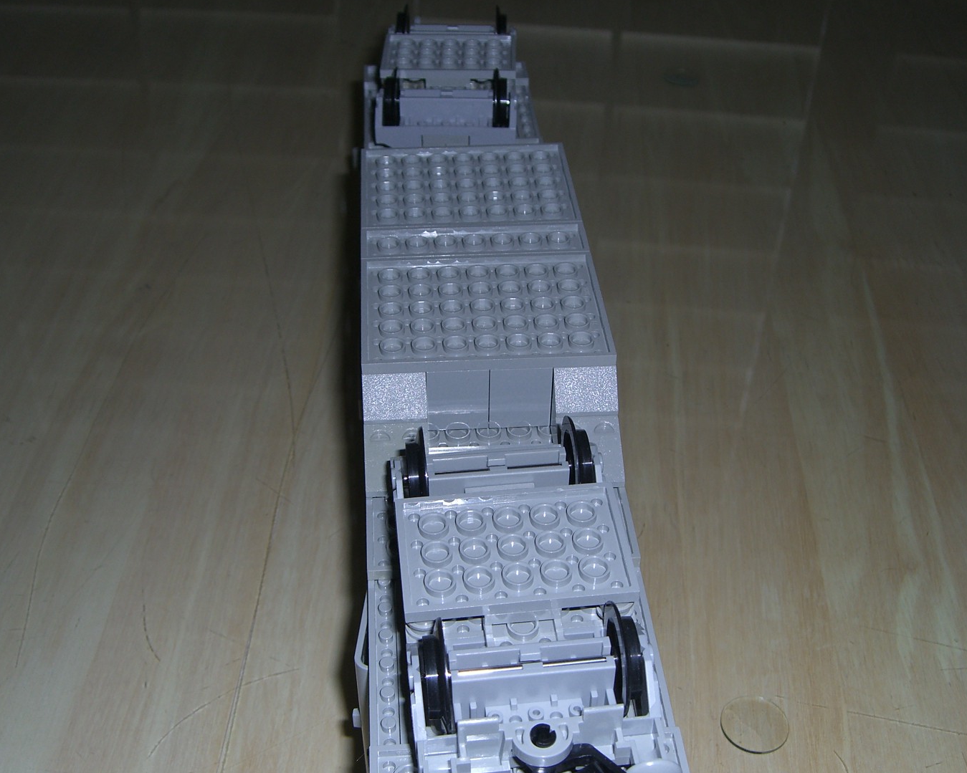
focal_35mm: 44
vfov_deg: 34.1
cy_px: 416
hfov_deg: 42.0
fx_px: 1259
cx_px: 480
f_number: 4
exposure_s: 1/30
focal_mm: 7.9
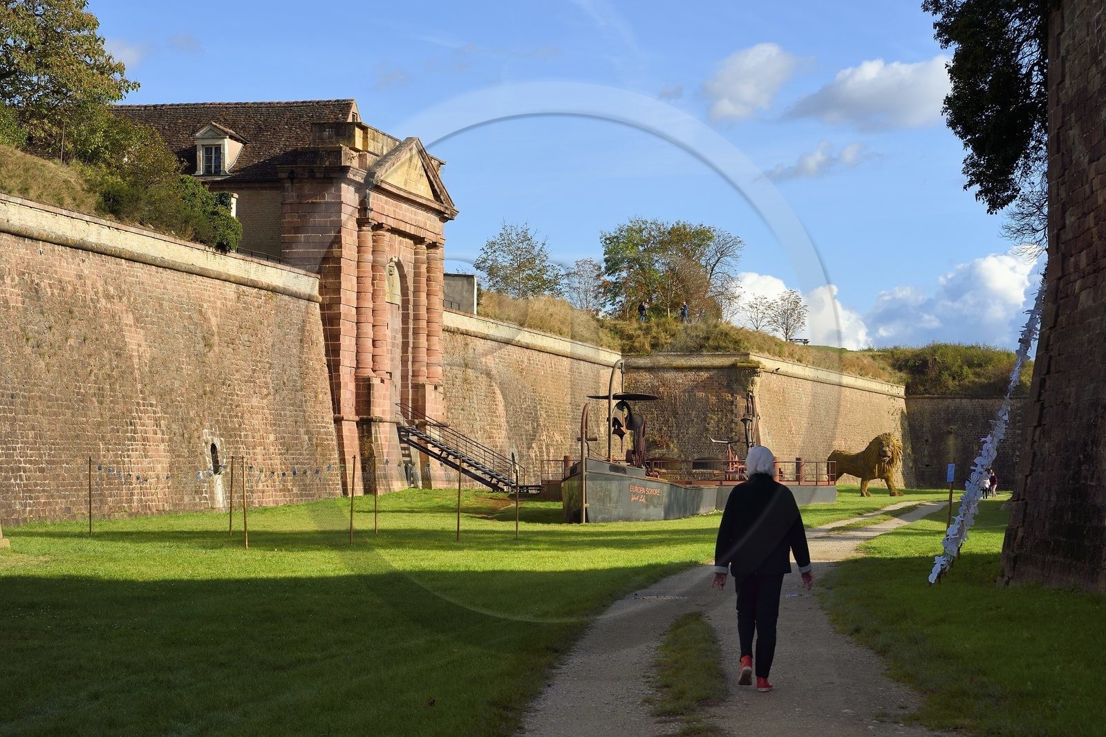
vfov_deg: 19.4
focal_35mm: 70
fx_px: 2150
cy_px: 368
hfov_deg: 28.8
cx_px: 553
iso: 200
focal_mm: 70
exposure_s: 1/400
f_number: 10
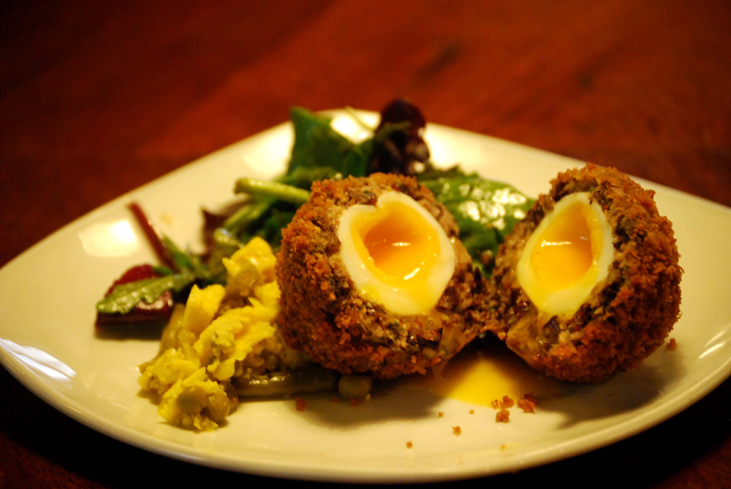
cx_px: 366
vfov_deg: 11.7
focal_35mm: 117
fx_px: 2379
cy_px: 244
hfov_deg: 17.5
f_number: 4.5
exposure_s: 1/20
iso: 1600
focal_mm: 78
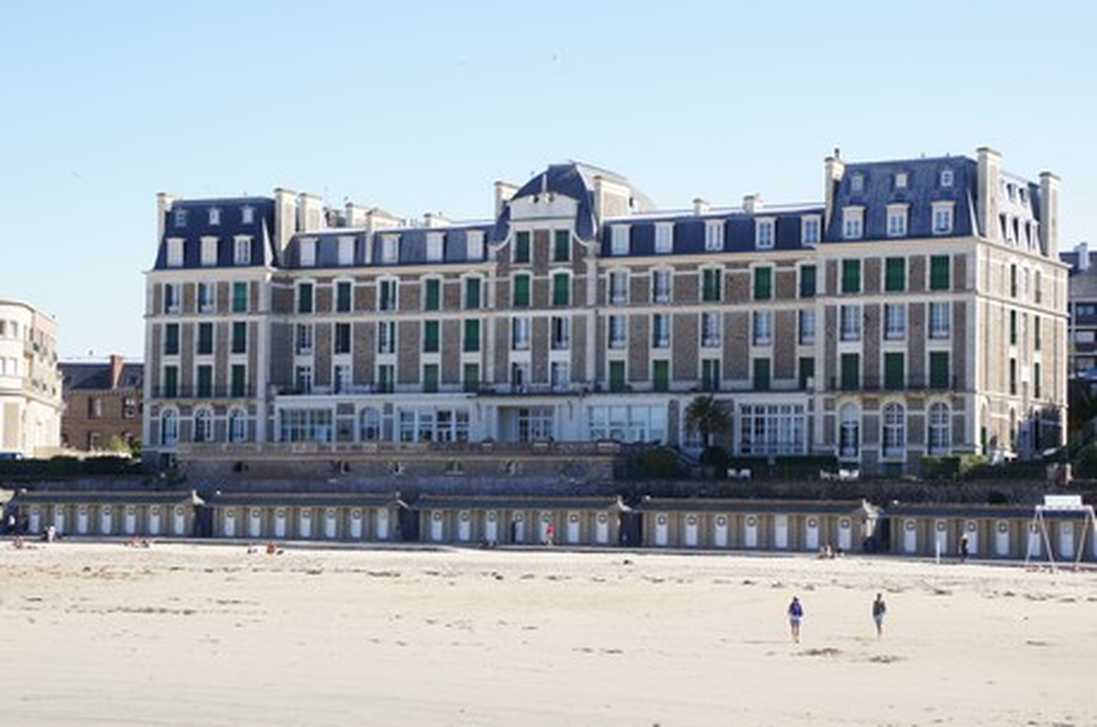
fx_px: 2738
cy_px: 364
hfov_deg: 22.7
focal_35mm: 90
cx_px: 548
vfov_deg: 15.1
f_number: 9
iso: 100
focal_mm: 60
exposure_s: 1/125
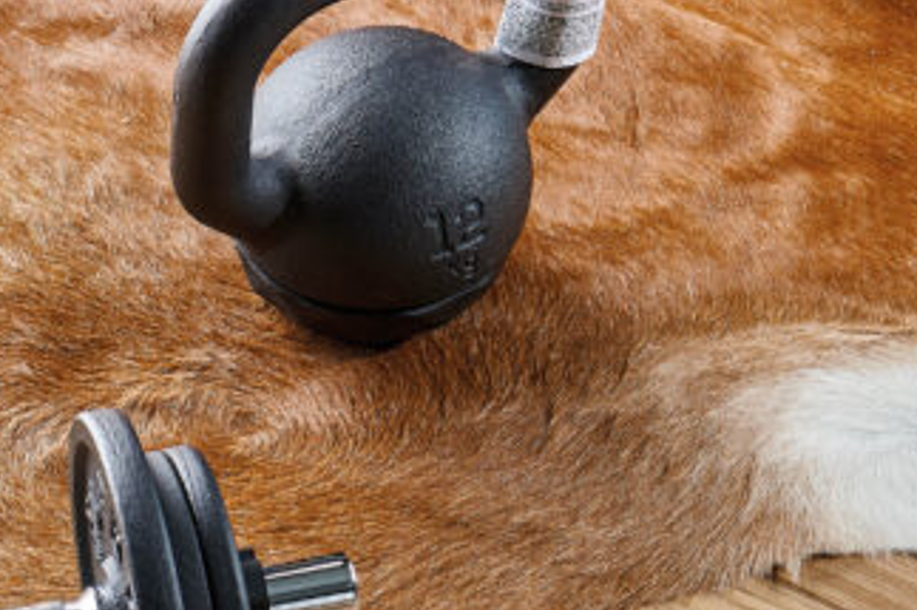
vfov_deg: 10.4
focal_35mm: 127
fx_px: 3233
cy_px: 924
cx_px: -111
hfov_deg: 15.7
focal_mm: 40
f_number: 8
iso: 100
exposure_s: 1/125
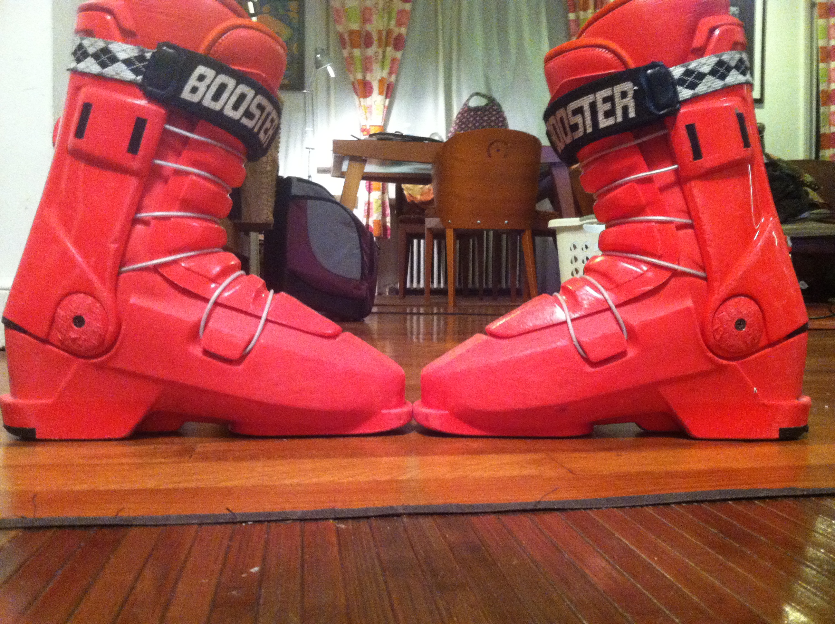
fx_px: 843
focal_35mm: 35
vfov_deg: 40.6
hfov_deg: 52.7
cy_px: 312
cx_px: 418
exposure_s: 1/15
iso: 640
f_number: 2.8
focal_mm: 3.85
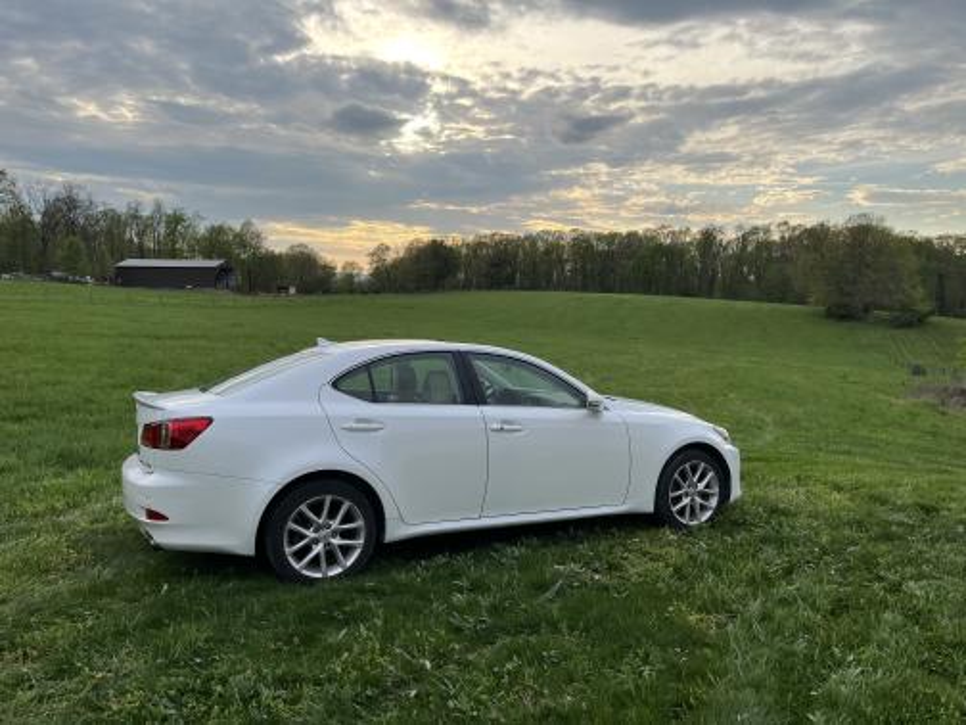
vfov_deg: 53.1
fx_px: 726
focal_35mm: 26
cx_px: 483
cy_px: 362
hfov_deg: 67.3
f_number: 1.6
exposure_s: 1/1422
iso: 50
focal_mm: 5.1
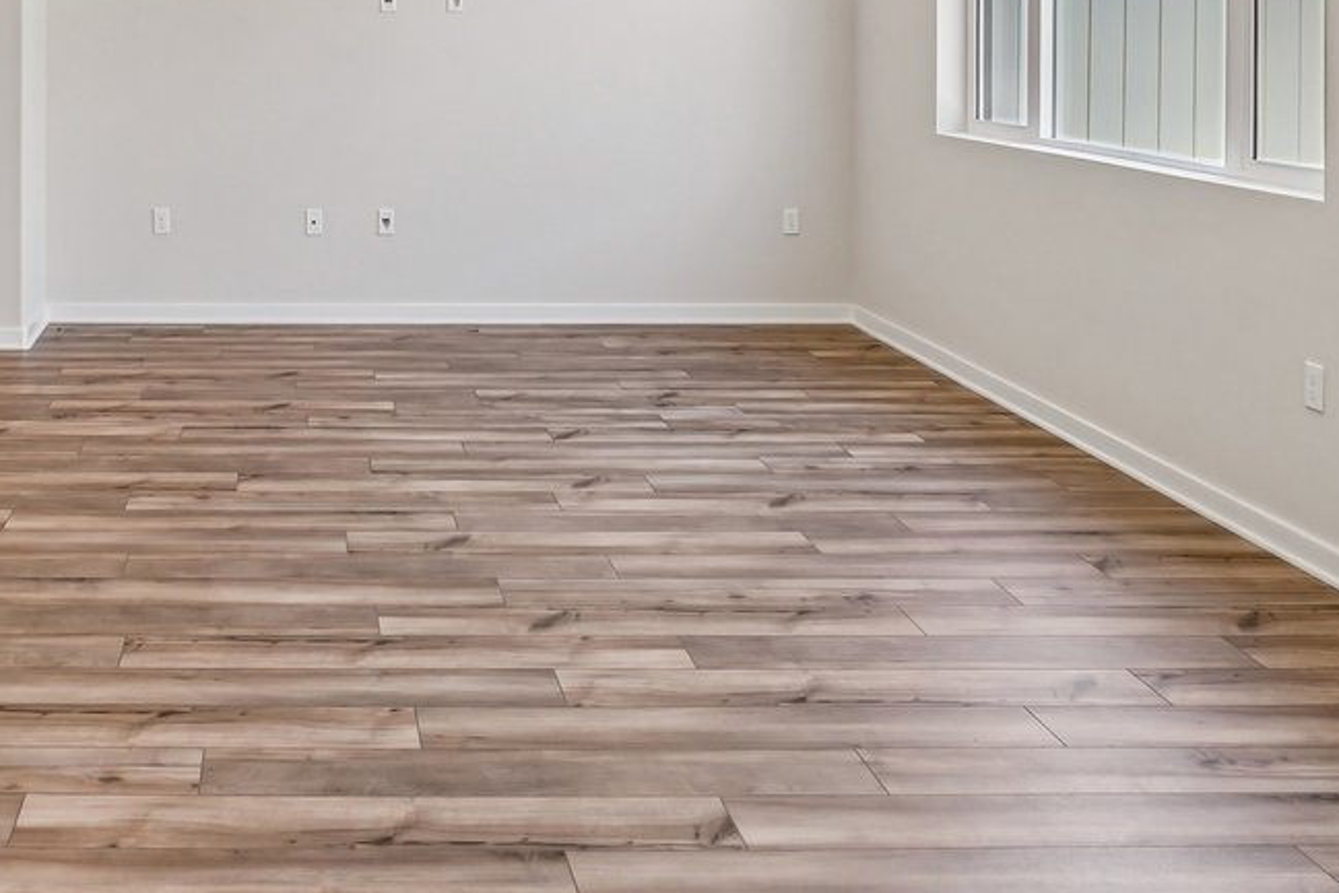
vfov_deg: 30.6
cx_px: 347
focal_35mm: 41
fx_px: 1525
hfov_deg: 45.9
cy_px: 28
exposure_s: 1/30
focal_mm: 13
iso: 250
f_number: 8
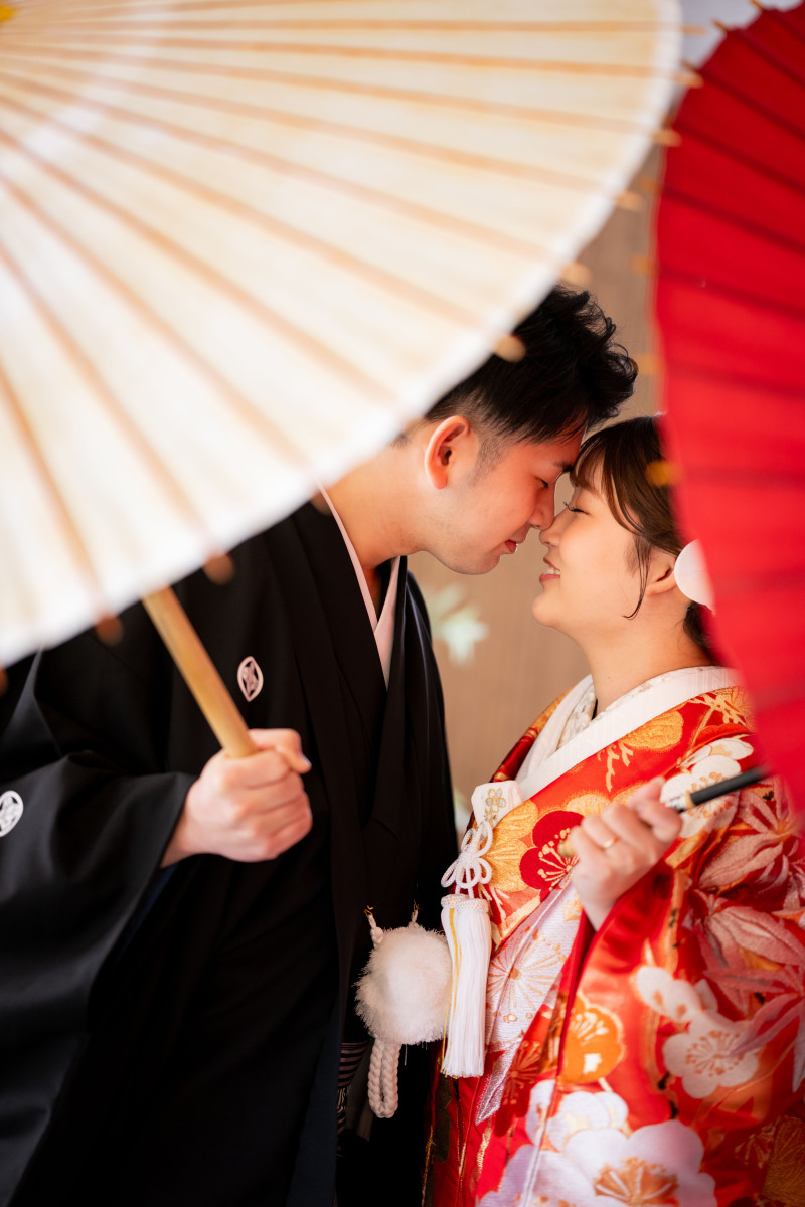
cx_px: 402
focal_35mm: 85
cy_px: 604
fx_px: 2851
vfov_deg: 23.9
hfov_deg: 16.1
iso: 400
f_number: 1.8
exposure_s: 1/80
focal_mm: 85
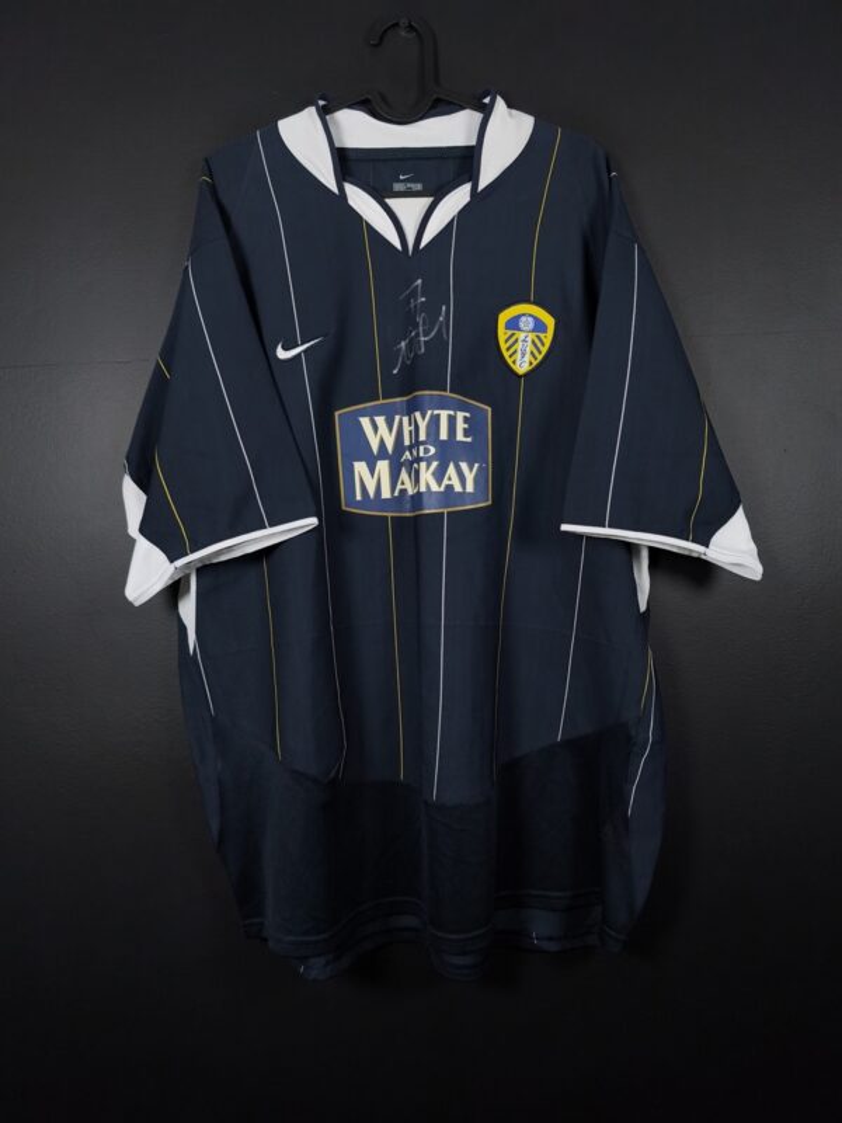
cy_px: 562
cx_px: 421
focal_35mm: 23
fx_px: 746
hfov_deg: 58.9
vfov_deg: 73.9
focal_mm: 6.57
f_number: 1.6
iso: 400
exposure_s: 1/160
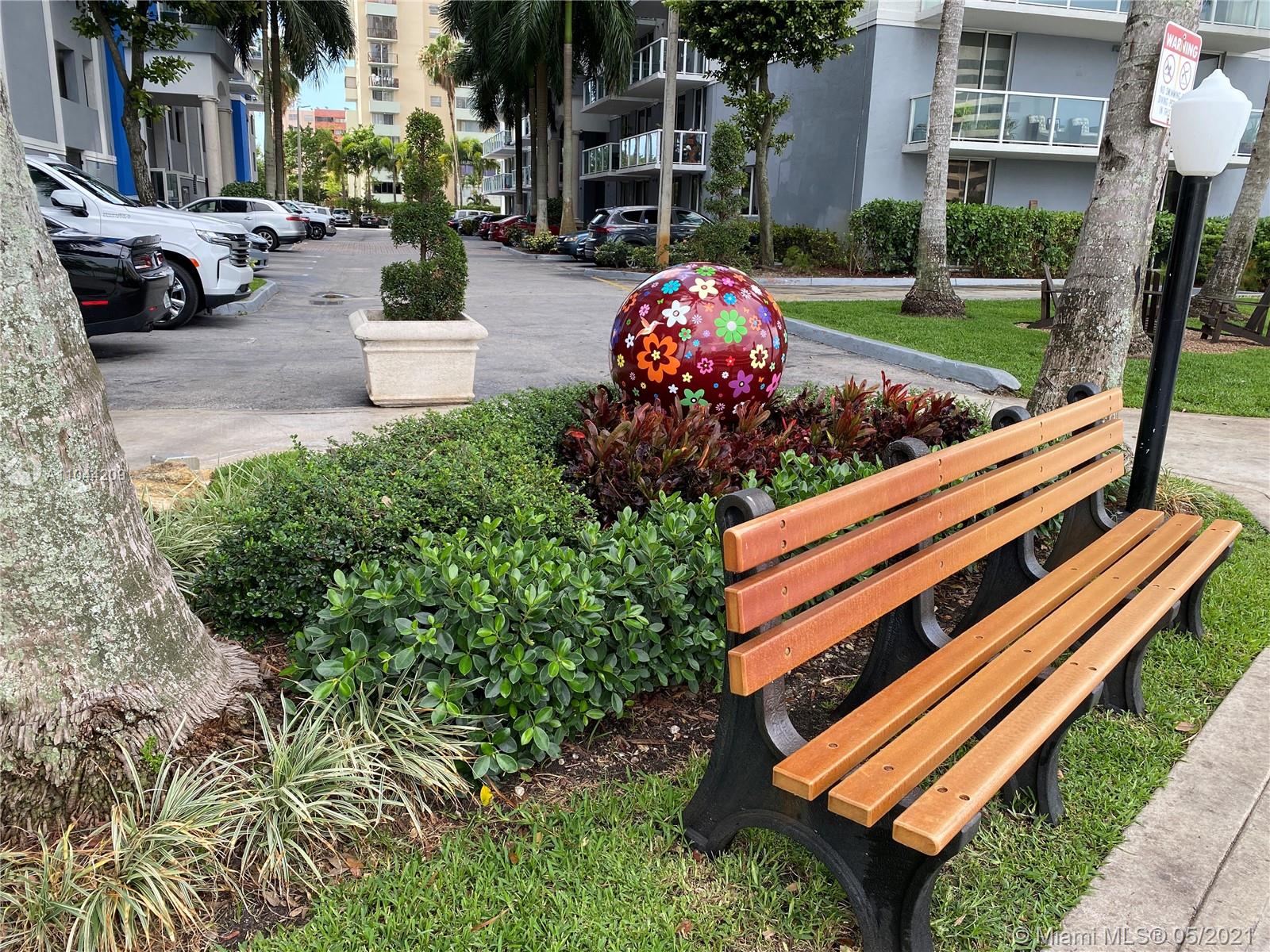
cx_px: 635
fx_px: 954
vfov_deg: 53.1
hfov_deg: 67.3
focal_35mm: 26
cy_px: 476
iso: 32
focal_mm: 4.25
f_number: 1.8
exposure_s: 1/432
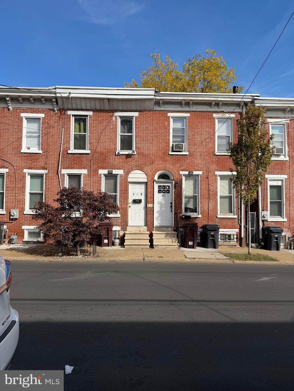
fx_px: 272
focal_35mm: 24
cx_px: 147
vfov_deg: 71.6
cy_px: 196
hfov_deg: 56.8
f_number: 1.78
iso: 80
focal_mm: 6.76
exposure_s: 1/3759
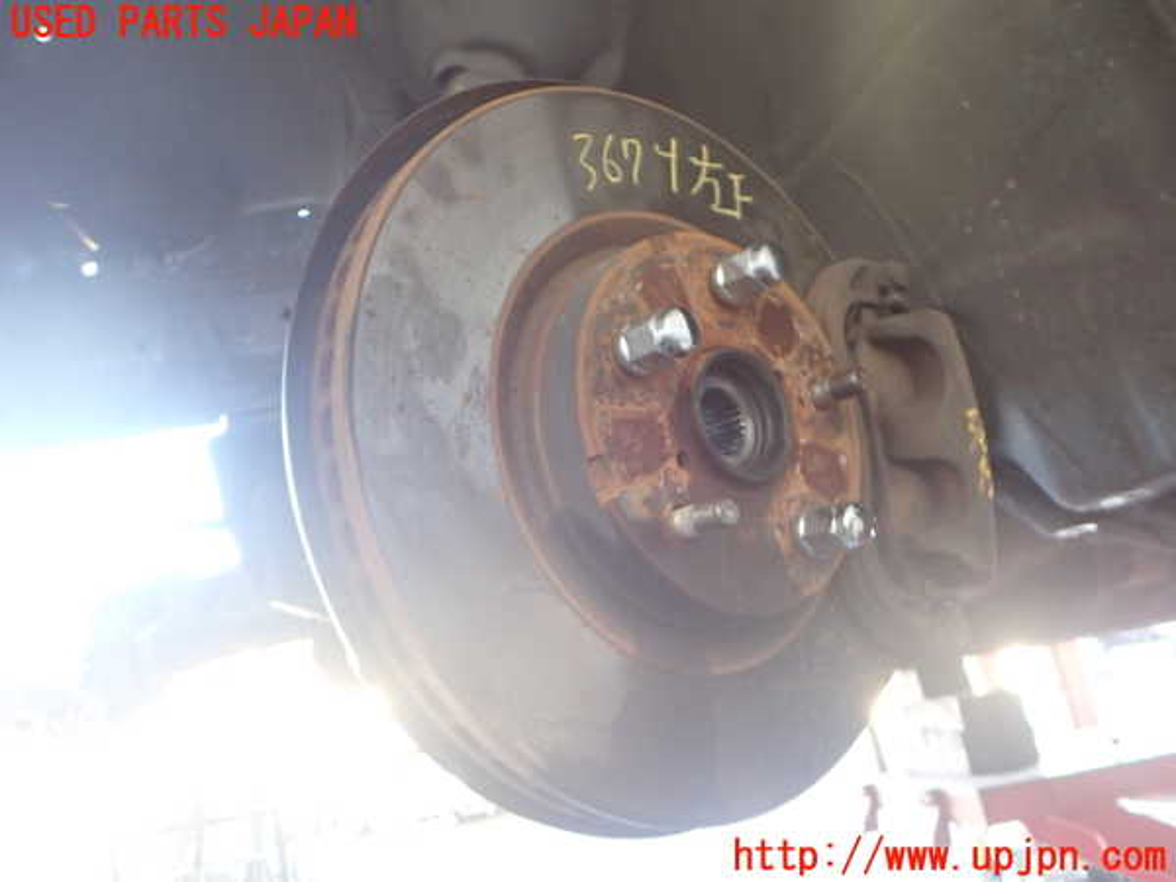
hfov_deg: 60.0
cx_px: 588
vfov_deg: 46.8
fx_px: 1019
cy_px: 441
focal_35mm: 30
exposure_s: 1/30
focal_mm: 5.4
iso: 400
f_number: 2.3
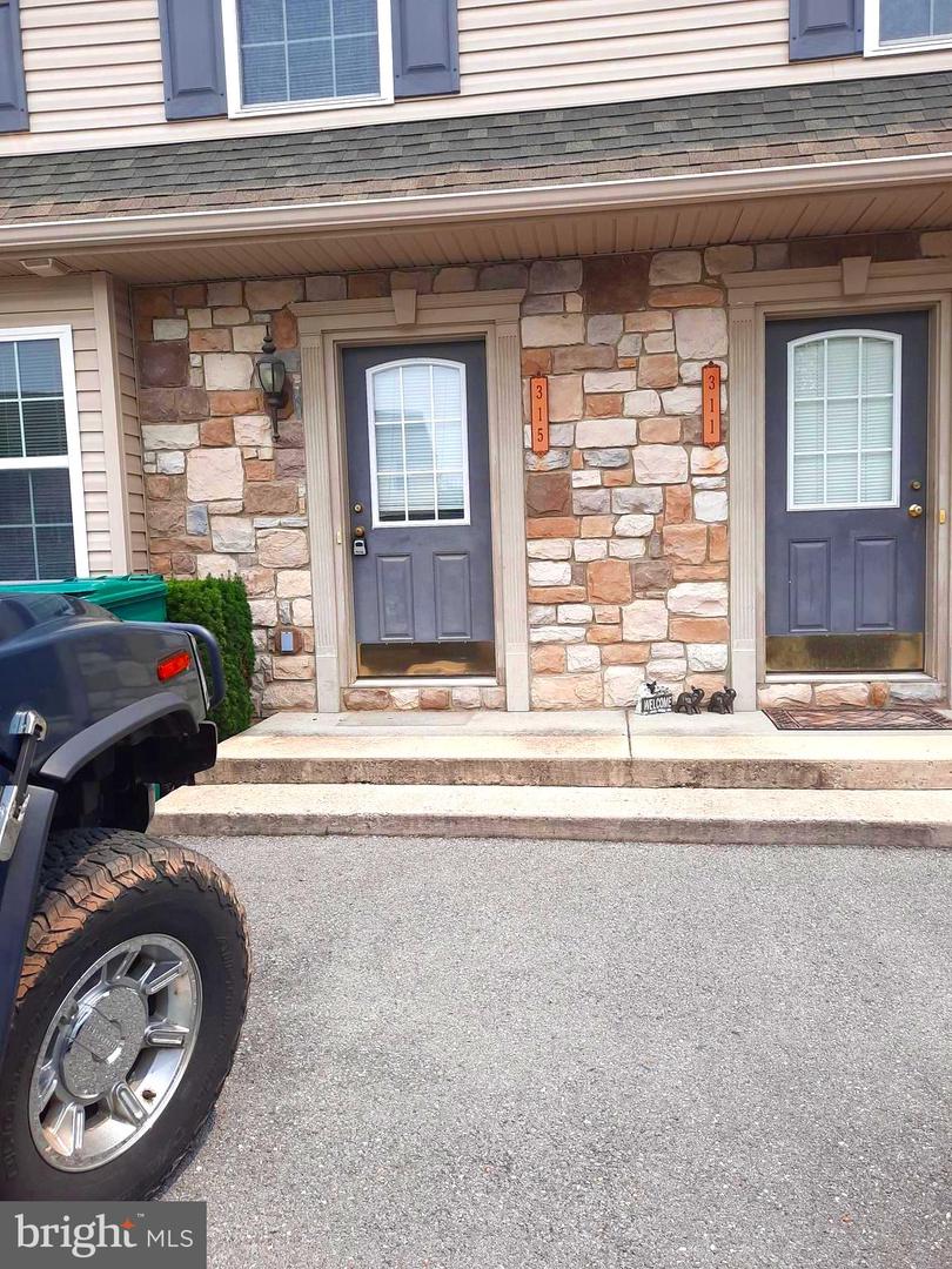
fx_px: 917
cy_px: 634
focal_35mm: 25
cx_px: 476
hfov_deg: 54.9
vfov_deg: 69.4
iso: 32
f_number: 2
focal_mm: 4.6
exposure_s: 1/636
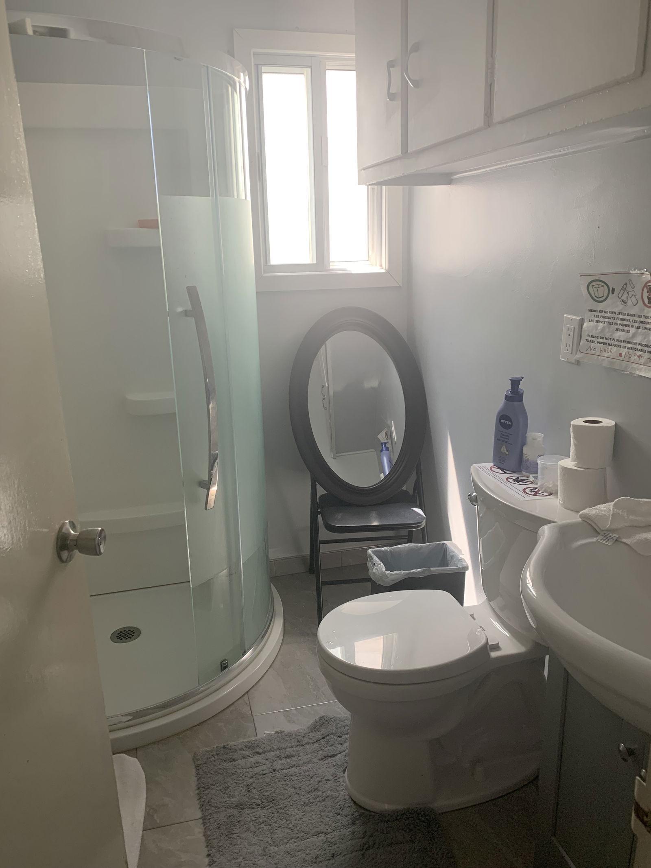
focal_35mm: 26
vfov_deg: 67.3
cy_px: 434
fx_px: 652
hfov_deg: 53.1
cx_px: 326
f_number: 1.8
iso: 100
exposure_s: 1/100
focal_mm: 4.25
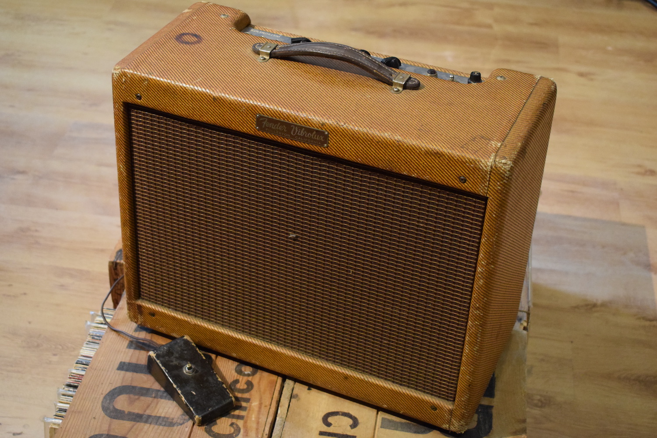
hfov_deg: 35.1
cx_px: 328
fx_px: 1040
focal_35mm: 57
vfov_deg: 23.8
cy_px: 219
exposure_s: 1/30
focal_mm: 38
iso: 3200
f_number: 4.8
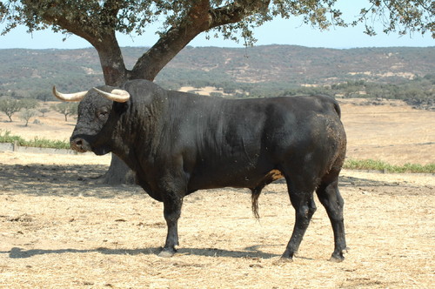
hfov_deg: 19.5
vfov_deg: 13.0
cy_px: 144
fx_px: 1267
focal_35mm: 105
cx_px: 218
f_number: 9
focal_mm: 70
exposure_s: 1/320
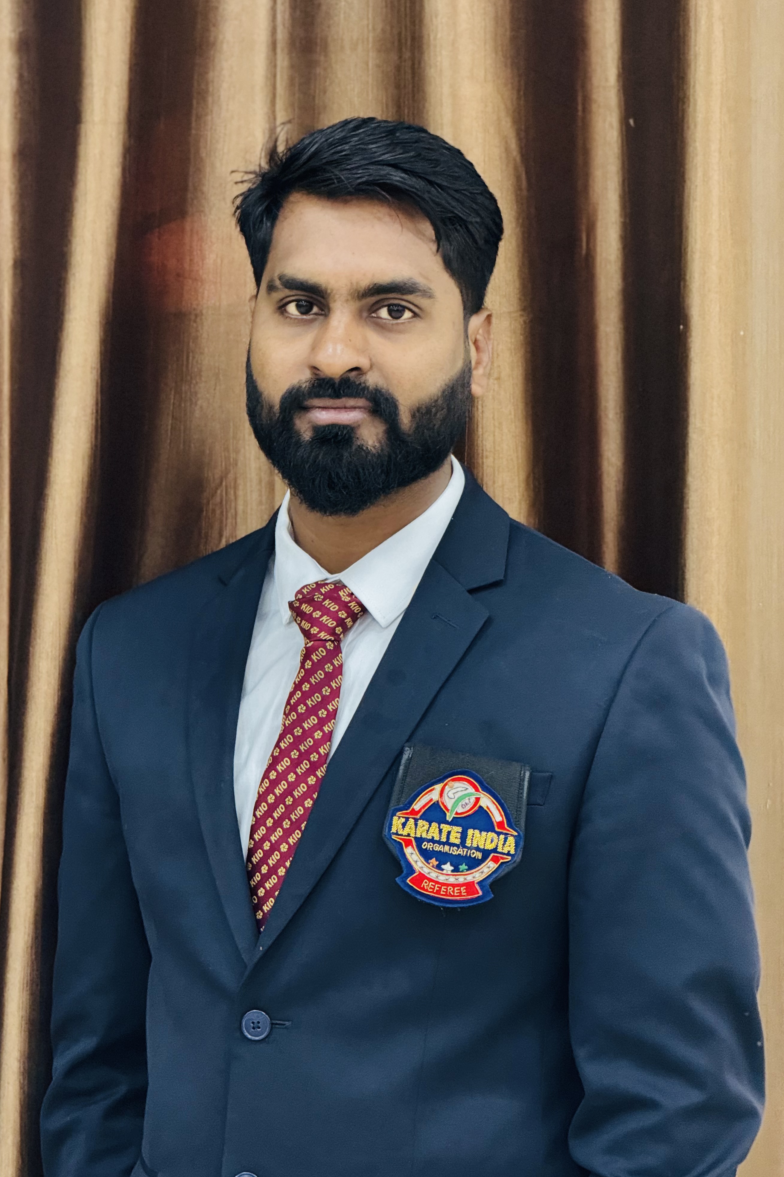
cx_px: 366
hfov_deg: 10.7
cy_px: 603
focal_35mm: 128
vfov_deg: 16.0
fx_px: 4181
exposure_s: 1/50
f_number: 2.8
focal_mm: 15.66
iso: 640
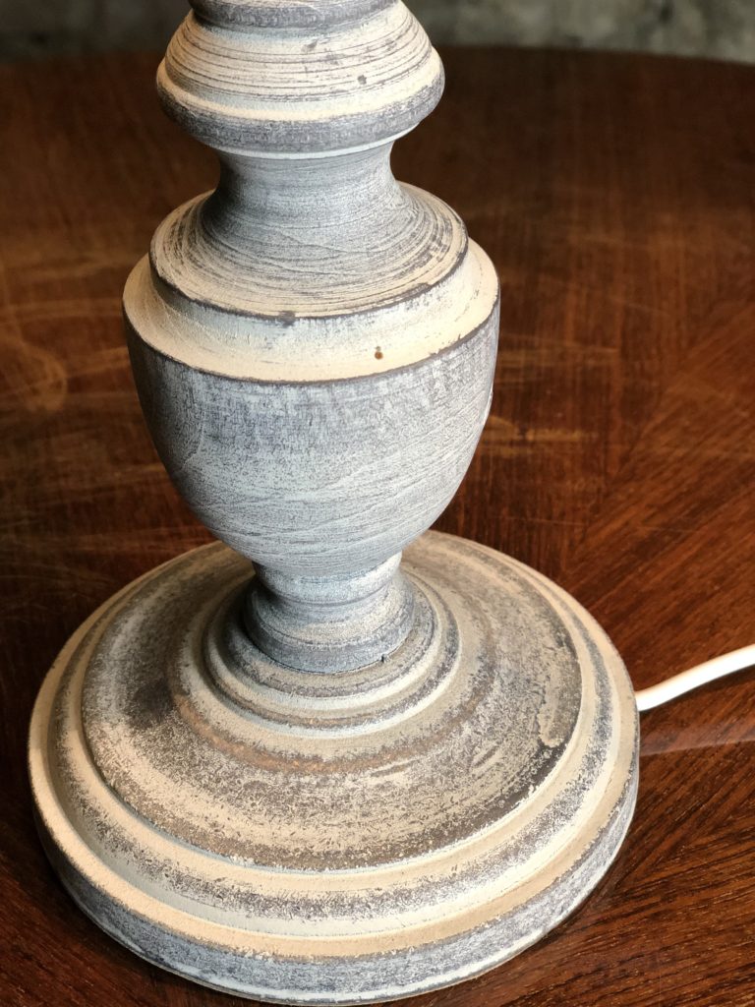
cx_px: 378
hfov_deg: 28.0
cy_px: 504
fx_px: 1512
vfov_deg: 36.8
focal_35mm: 52
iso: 100
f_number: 2.4
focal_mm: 6
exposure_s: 1/33
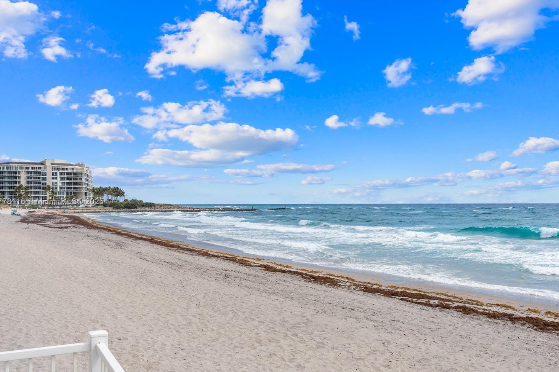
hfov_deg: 53.1
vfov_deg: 36.8
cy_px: 202
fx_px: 559
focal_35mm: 36
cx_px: 287
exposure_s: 1/250
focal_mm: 33
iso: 320
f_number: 11
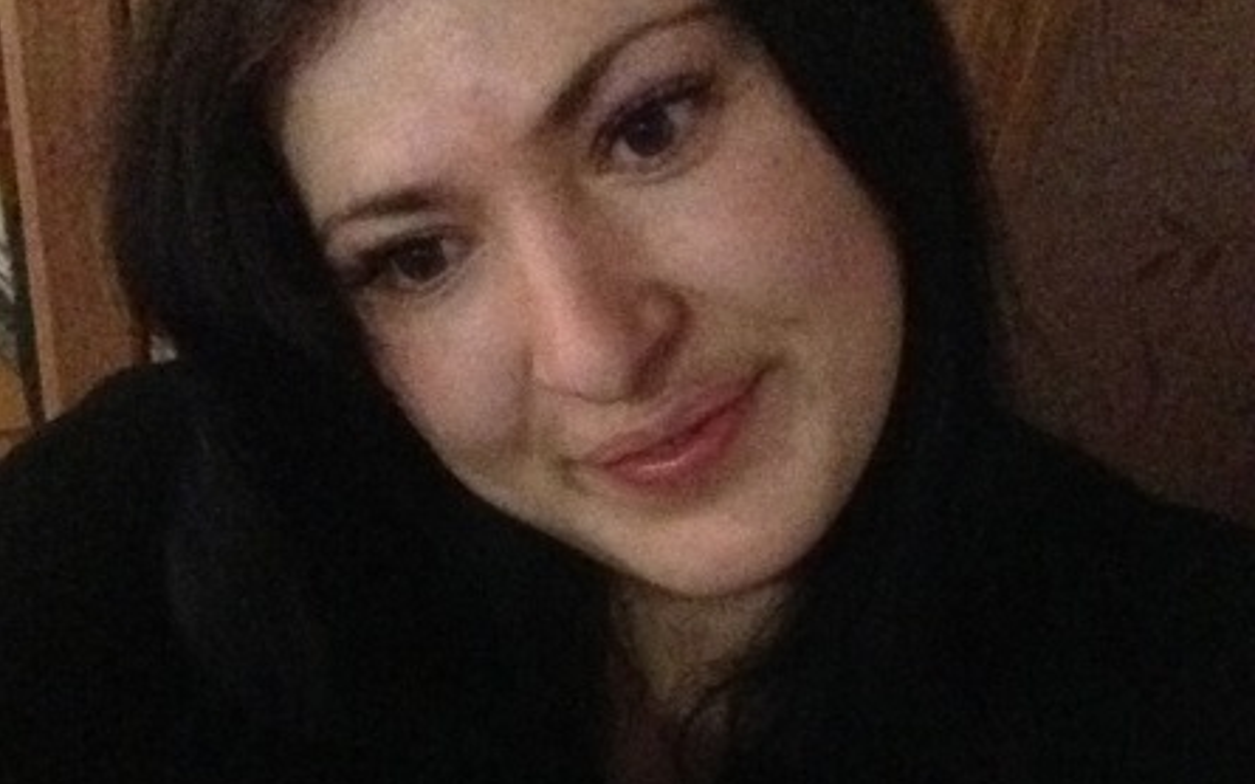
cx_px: 629
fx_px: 1710
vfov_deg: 24.9
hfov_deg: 40.3
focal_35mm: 50
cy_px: 745
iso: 1000
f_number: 2.4
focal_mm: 2.18
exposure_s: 1/15
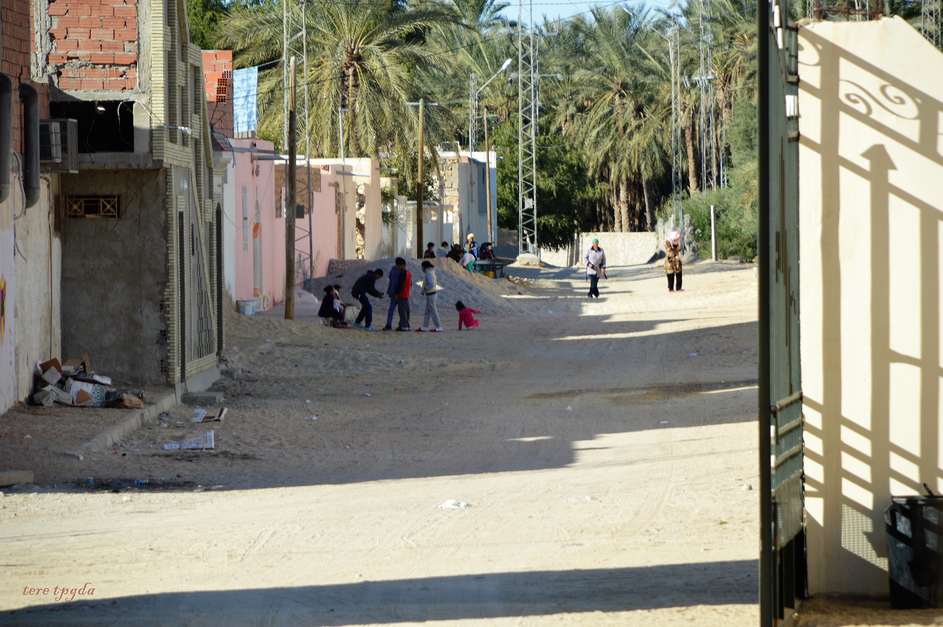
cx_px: 472
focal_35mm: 202
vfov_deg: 6.8
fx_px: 5300
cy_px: 314
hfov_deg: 10.2
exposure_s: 1/250
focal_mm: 135
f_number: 5.6
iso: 100
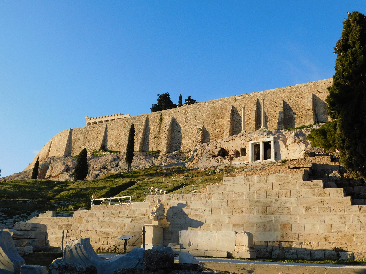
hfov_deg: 51.4
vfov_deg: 39.7
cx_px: 183
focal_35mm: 36
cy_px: 137
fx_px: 381
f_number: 3.5
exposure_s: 1/800
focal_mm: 6.3
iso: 125
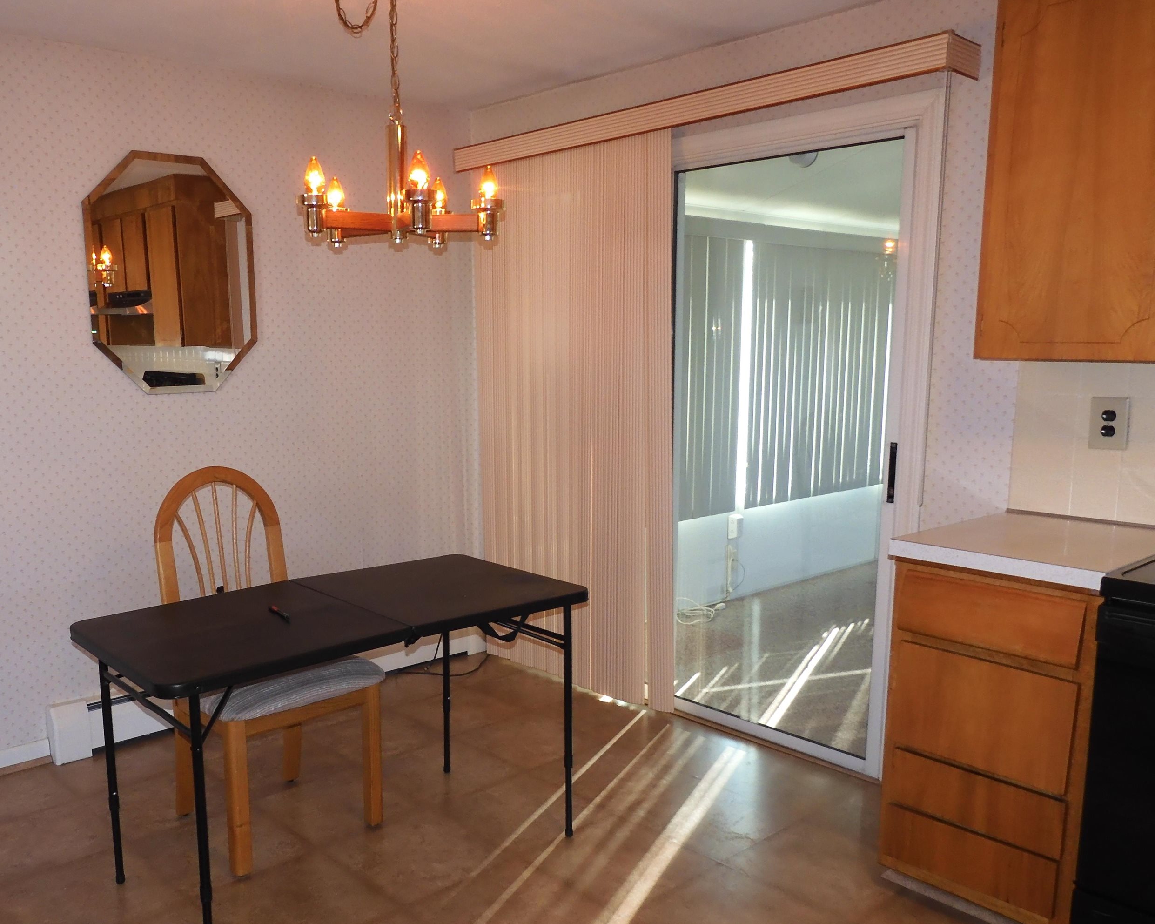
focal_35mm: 29
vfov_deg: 49.8
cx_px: 484
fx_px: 991
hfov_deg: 60.1
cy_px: 520
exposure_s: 1/30
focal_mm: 4.3
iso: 200
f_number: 3.4
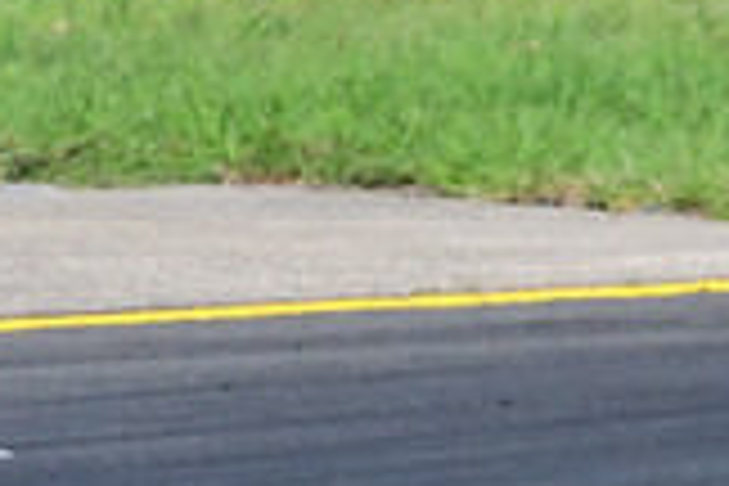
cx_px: 842
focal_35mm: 1777
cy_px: 738
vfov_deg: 0.8
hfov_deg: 1.2
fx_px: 35981
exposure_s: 1/640
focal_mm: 240
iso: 500
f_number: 11
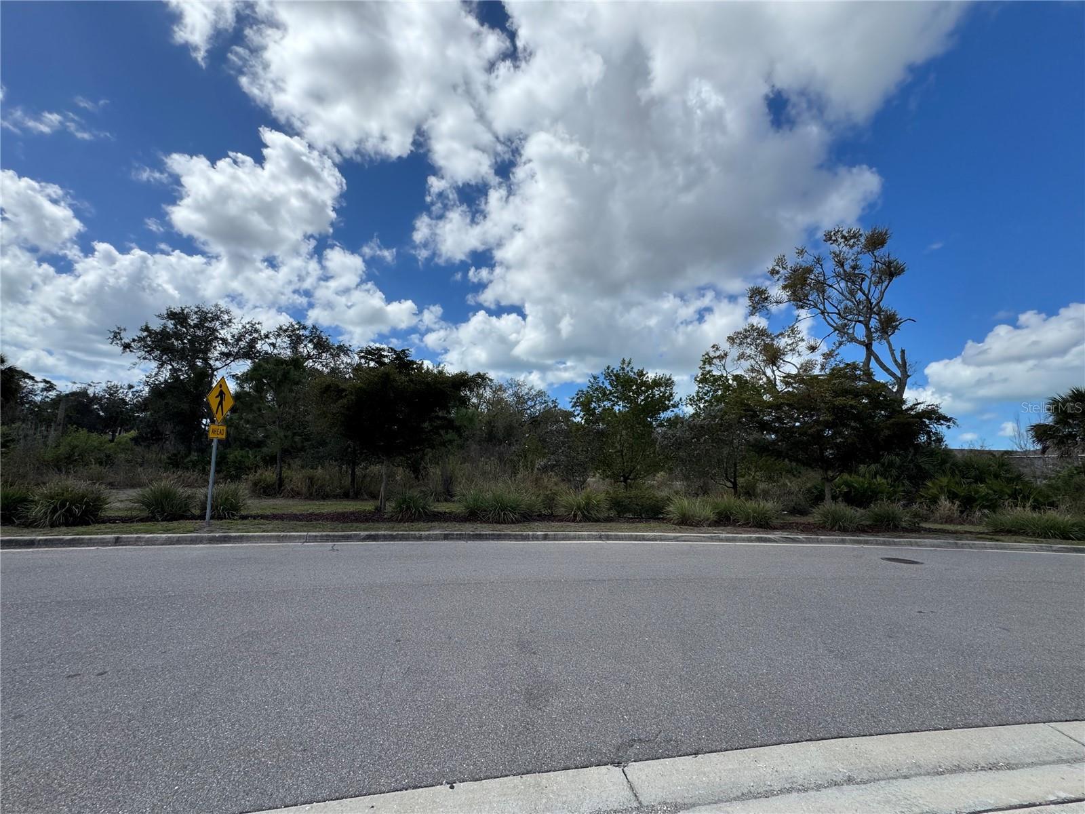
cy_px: 407
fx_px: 439
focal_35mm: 14
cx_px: 542
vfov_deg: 85.7
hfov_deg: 102.1
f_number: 2.2
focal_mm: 2.22
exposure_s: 1/2028
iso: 50
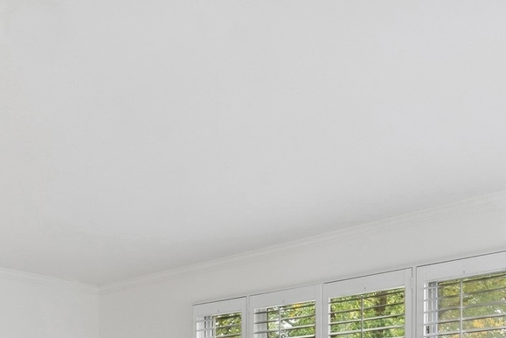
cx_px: 221
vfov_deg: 28.5
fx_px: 590
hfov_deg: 46.3
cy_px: 385
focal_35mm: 42
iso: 200
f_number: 9
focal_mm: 10
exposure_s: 1/10
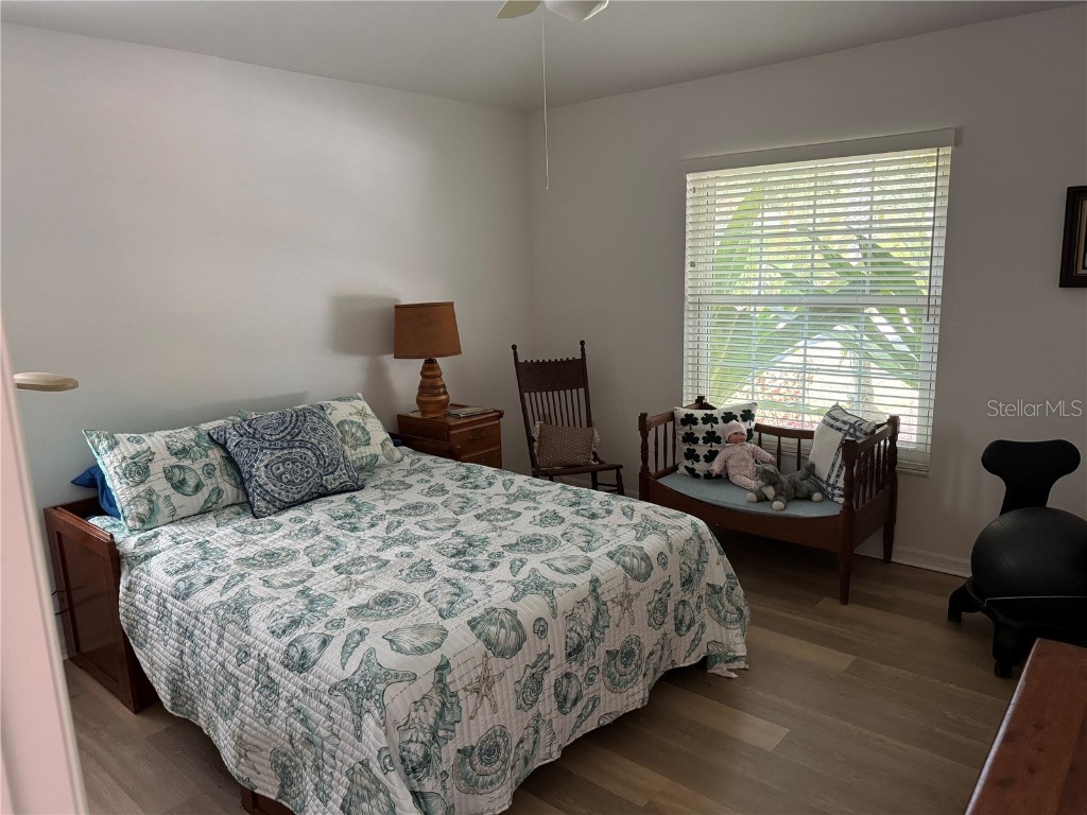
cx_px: 544
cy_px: 408
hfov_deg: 71.6
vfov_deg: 56.8
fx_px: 754
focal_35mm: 24
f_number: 1.78
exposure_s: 1/60
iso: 500
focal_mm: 6.76
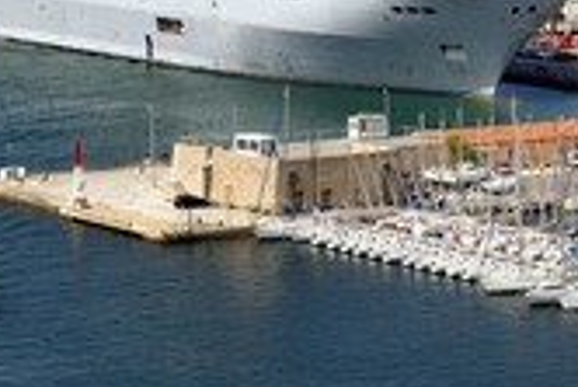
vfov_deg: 6.4
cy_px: -49
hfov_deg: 9.5
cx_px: 458
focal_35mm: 215
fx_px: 3455
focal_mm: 85
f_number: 16
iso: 200
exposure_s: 1/250
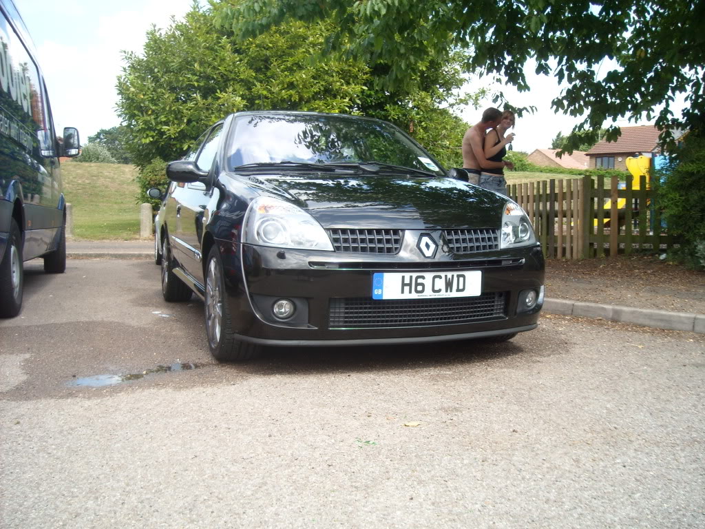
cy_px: 264
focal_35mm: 35
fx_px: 713
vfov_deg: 40.7
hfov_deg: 52.6
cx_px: 352
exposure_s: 1/284
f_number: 2.8
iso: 64
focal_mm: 5.7
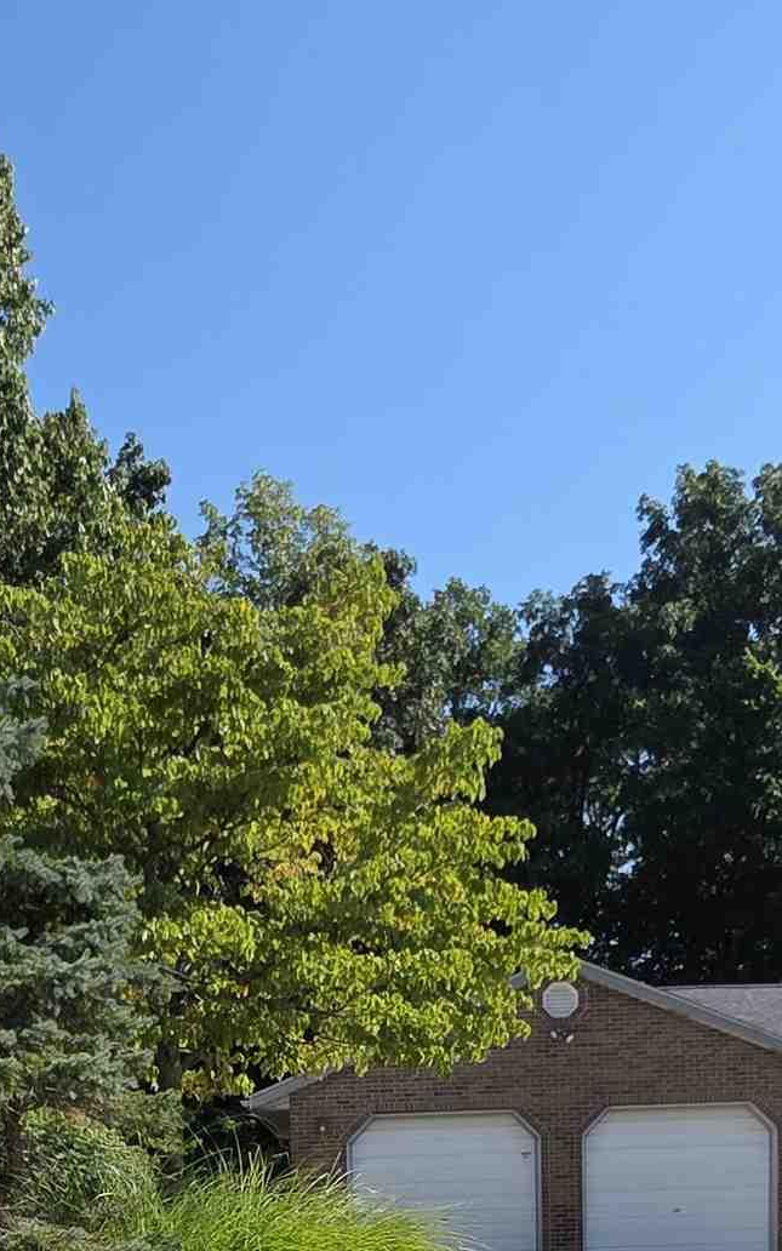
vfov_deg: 40.4
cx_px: 337
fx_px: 1398
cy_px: 1329
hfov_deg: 31.2
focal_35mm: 41
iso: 40
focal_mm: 2.2
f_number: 1.9
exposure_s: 1/2016
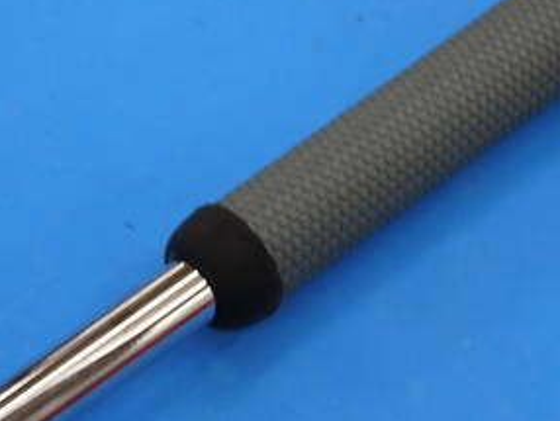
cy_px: 335
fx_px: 2461
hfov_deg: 12.9
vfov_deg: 9.8
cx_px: 155
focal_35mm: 152
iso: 250
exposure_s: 1/80
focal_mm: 34
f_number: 5.2
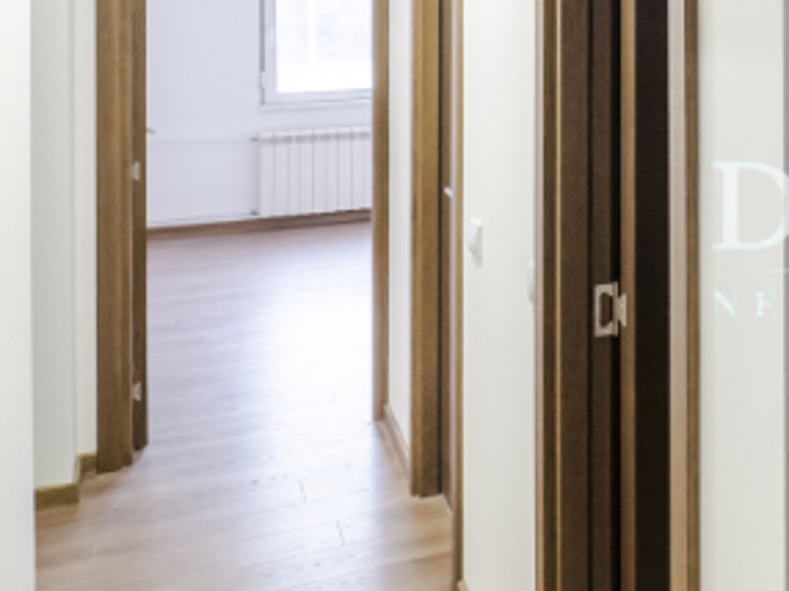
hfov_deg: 33.2
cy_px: -22
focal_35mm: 49
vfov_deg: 27.6
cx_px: 899
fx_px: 1116
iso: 400
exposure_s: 1/20
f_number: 4
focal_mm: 7
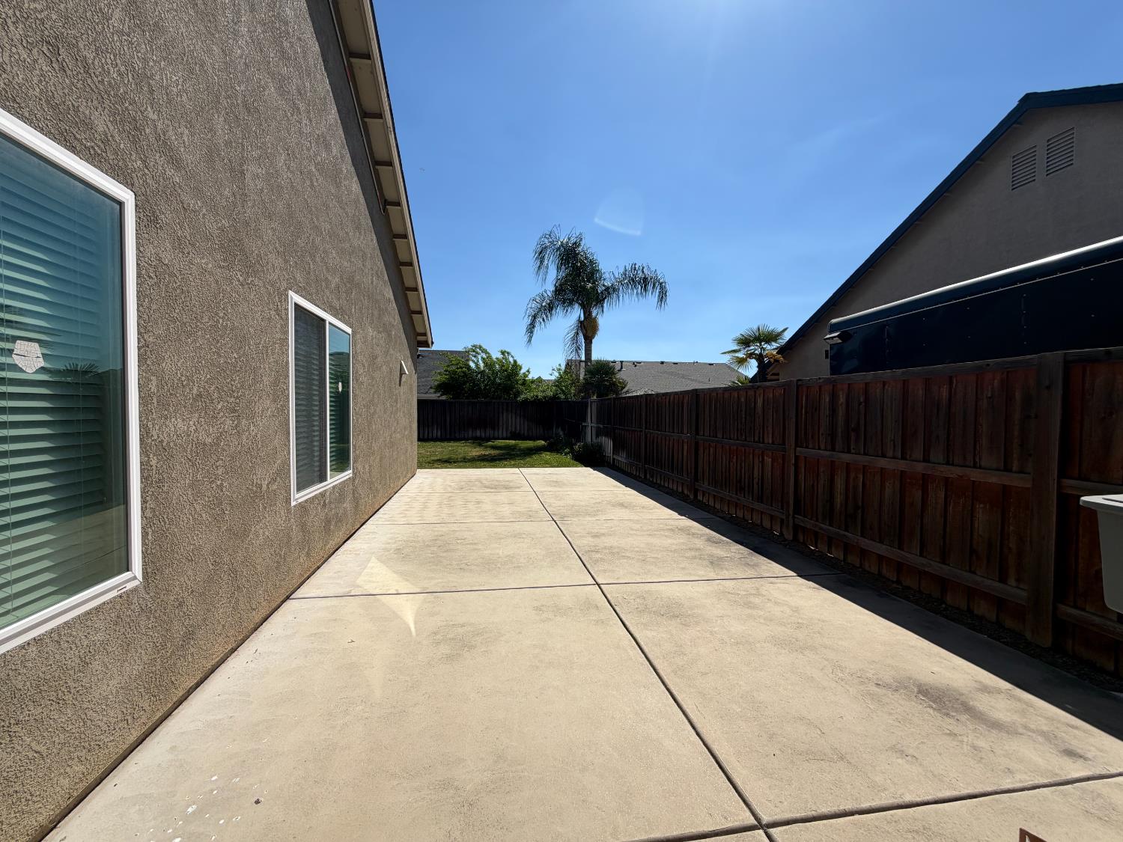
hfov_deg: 102.1
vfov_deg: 85.7
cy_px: 421
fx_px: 454
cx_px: 562
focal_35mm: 14
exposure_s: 1/1431
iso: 20
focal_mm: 2.22
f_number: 2.2
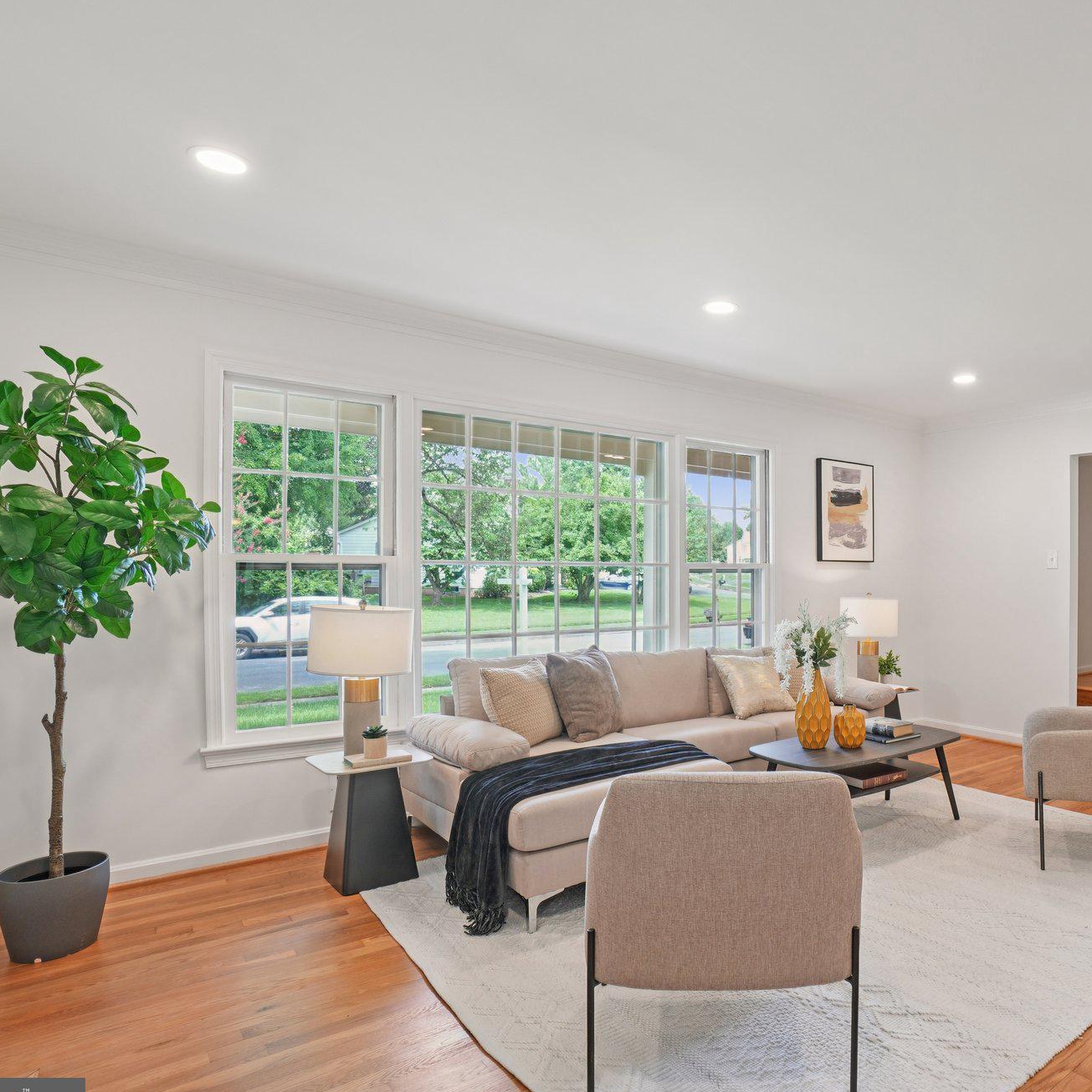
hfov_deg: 71.8
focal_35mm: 20
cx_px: 756
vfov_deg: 74.8
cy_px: 568
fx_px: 714
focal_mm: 10
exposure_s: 1/6
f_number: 7.1
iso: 100
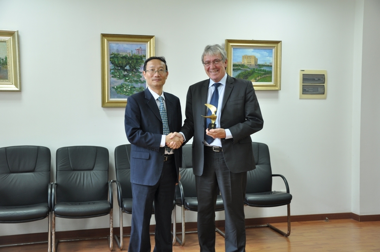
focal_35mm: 45
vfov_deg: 29.8
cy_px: 126
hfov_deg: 43.7
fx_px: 474
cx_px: 190
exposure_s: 1/8
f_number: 4.2
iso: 200
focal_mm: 30
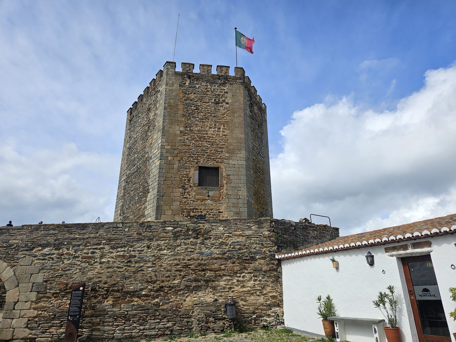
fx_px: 303
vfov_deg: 58.9
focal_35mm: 23
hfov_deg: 73.9
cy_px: 171
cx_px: 228
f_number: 1.8
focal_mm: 5.4
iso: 25
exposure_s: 1/3345
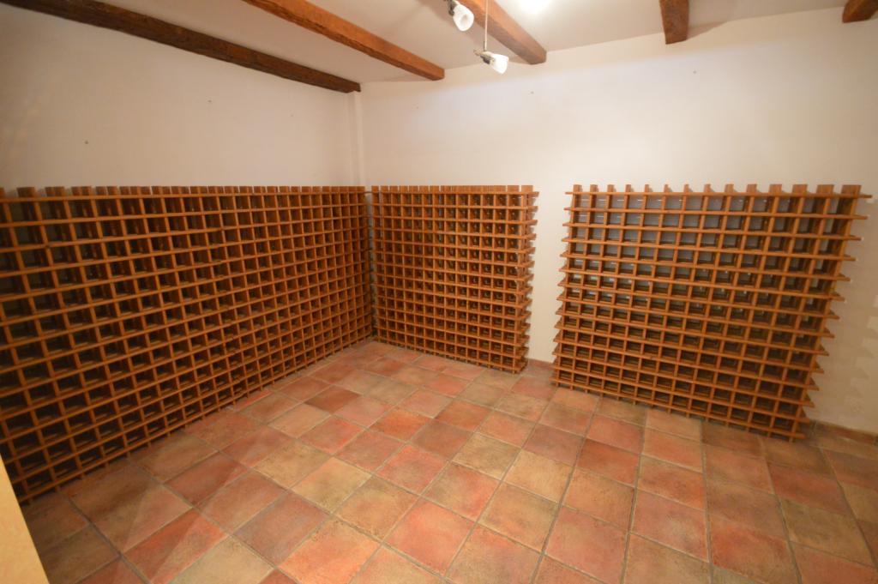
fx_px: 366
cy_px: 292
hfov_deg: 100.4
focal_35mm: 15
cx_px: 439
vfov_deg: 77.2
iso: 3200
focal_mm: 10
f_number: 4
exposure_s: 1/10
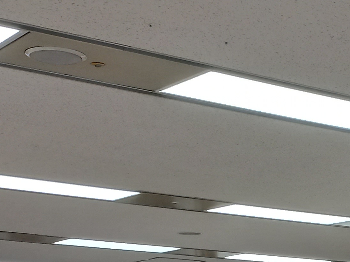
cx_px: 339
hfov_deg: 18.3
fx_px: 1062
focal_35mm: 105
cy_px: 377
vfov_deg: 13.4
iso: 80
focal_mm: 4.6
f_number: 1.8
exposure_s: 1/60
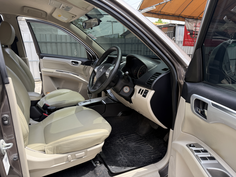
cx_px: 118
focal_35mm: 24
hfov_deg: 71.6
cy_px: 88
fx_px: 164
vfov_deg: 56.8
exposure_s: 1/765
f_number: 1.78
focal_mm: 6.76
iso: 100
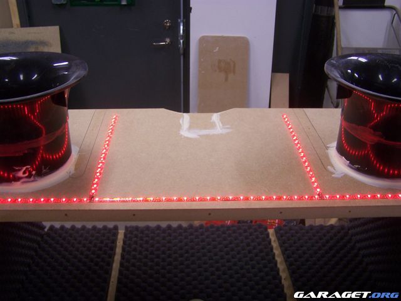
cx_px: 200
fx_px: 440
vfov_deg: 37.7
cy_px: 150
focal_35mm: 38
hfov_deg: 49.0
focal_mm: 6.3
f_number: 2.8
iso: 80
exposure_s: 1/30
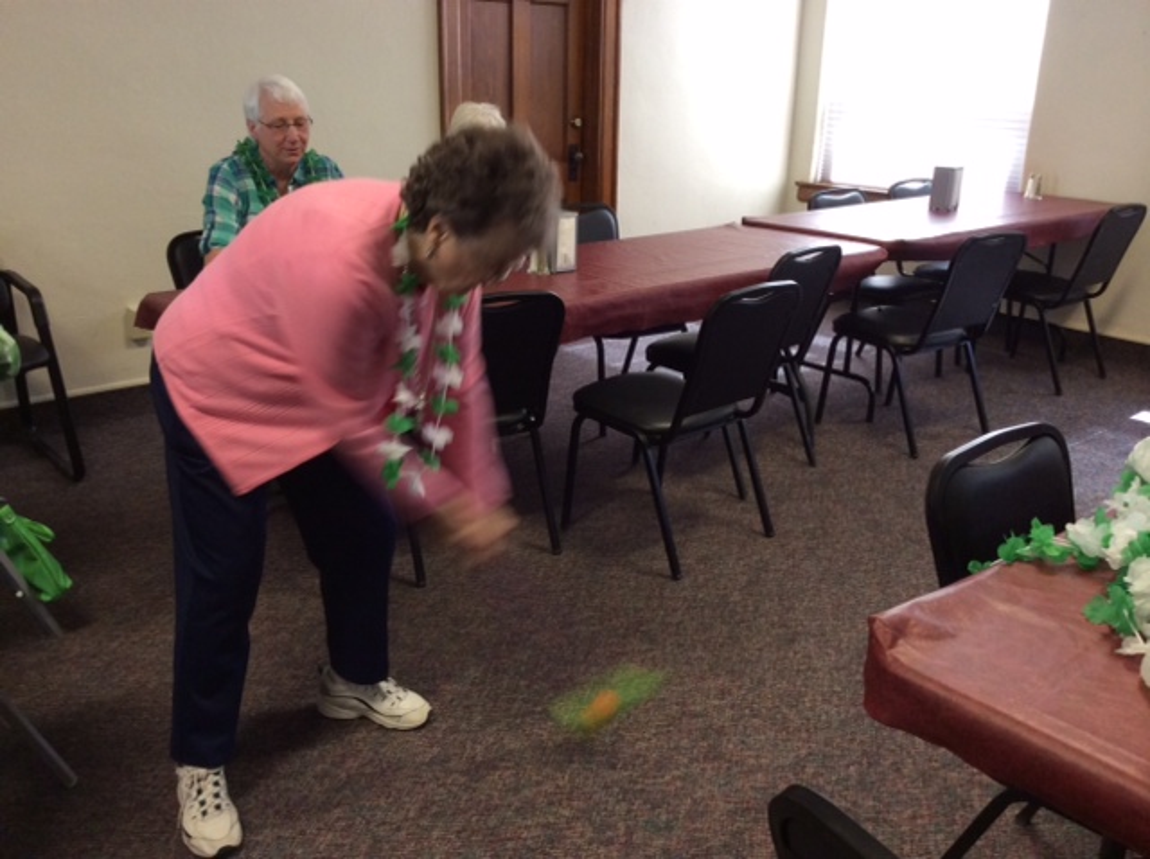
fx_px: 1095
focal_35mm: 33
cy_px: 430
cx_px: 575
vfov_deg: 42.8
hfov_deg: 55.4
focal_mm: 3.3
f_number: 2.4
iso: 100
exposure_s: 1/24
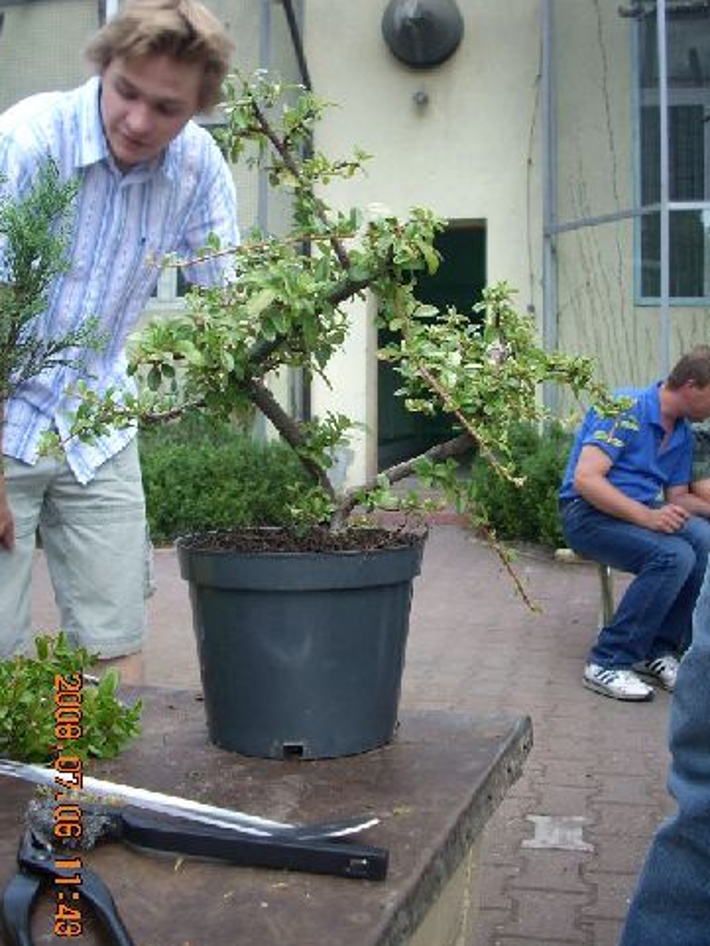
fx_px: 1121
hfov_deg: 35.1
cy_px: 457
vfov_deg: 45.8
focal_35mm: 41
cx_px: 378
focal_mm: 6.2
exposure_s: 1/136
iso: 64
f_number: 2.8
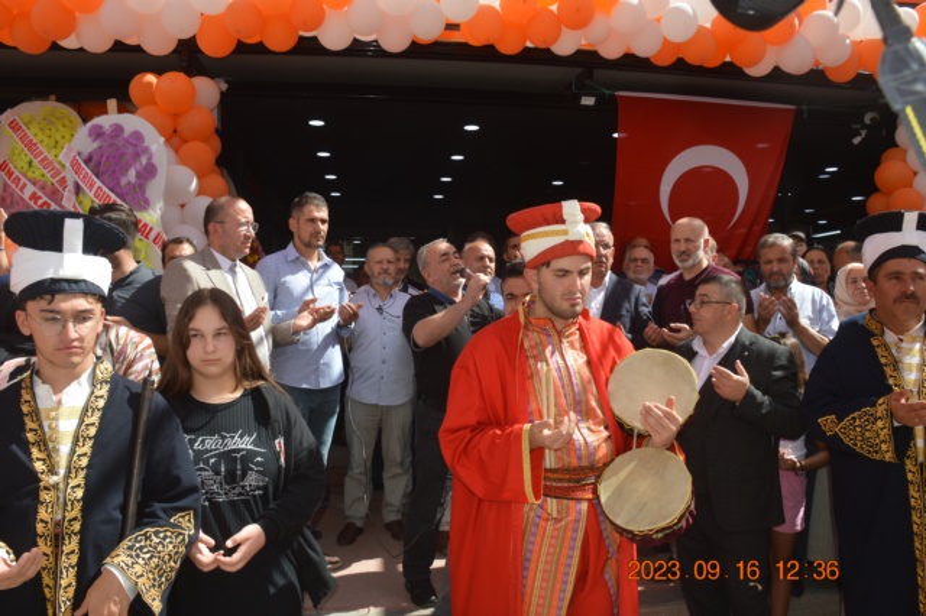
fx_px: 694
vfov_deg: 47.9
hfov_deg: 67.4
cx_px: 463
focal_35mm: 27
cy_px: 308
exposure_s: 1/200
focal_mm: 18
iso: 100
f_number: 5.6
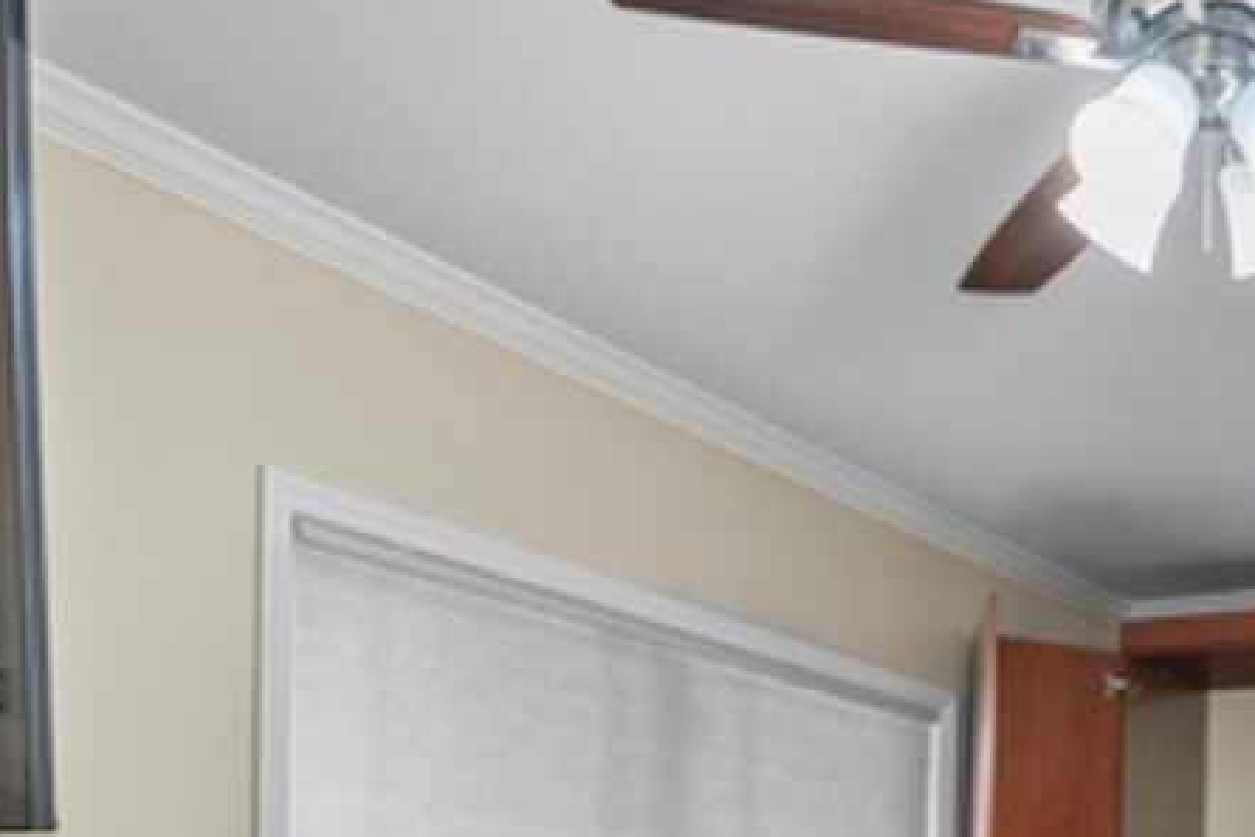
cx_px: 1199
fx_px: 1604
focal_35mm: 46
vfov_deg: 25.8
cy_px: 1037
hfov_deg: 38.8
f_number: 8
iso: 640
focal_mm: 16
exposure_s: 1/1.25
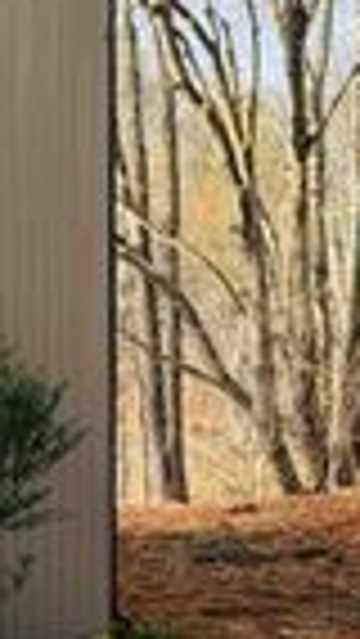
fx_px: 1559
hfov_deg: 10.5
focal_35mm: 92
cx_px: -612
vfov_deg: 22.6
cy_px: 56
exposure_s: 1/756
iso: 80
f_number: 1.78
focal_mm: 6.76
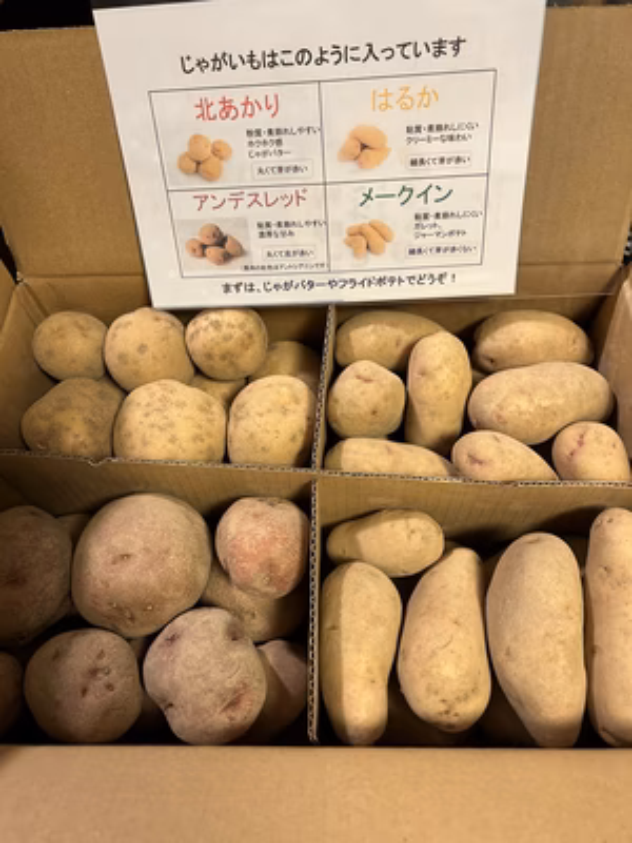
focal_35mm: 26
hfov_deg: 53.1
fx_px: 633
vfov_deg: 67.3
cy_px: 422
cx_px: 316
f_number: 1.5
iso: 125
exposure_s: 1/50
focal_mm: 5.7
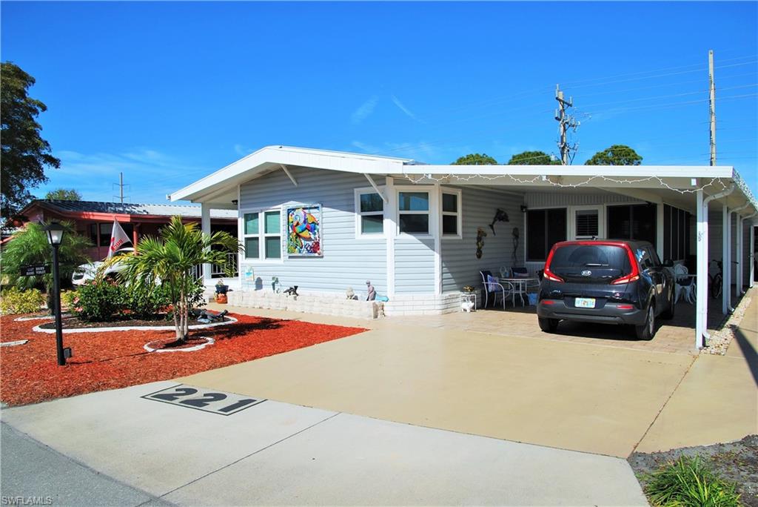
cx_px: 379
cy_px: 254
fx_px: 506
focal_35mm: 24
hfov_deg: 73.7
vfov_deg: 53.2
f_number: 9
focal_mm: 16
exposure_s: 1/320
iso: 100
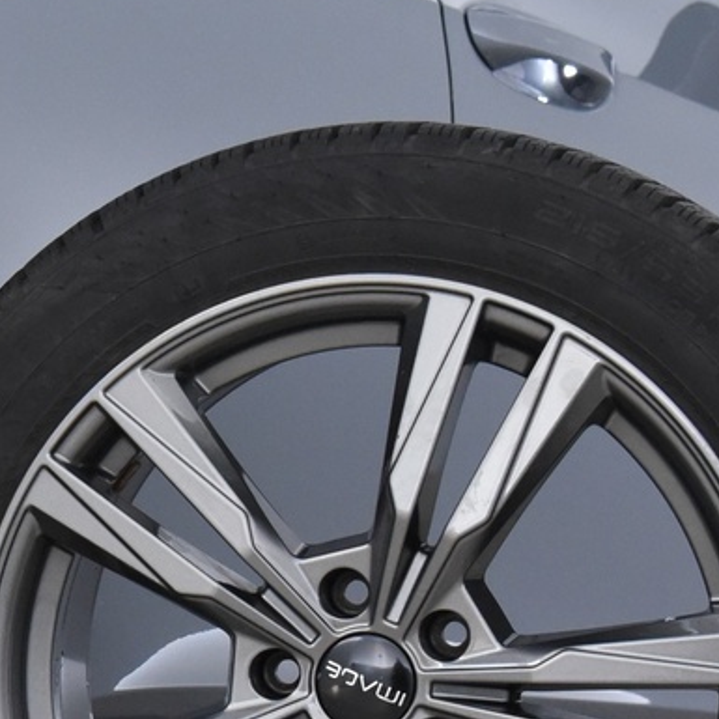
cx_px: -148
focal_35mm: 143
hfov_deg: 11.9
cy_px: 652
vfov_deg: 12.1
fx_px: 3360
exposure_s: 1/80
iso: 4000
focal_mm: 40
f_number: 5
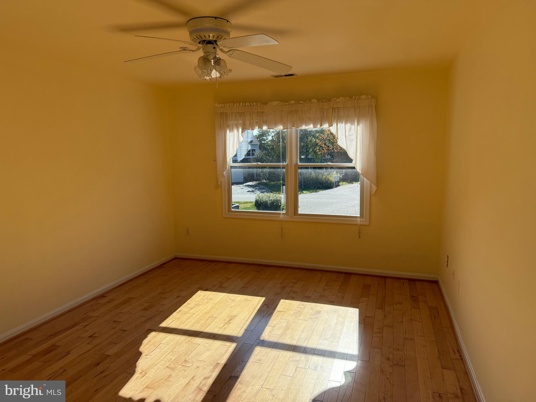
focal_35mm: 24
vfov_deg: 56.8
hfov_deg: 71.6
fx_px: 372
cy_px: 201
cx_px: 268
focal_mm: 6.76
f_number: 1.78
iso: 100
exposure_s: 1/2445
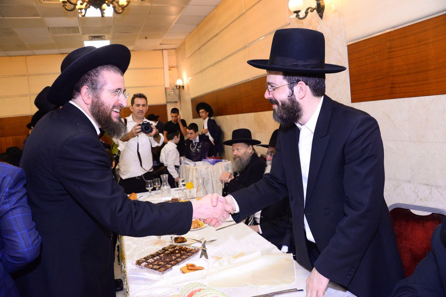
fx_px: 347
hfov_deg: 65.5
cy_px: 148
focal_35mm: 28
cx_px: 223
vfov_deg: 46.4
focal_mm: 28
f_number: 5.6
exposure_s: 1/125
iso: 2000
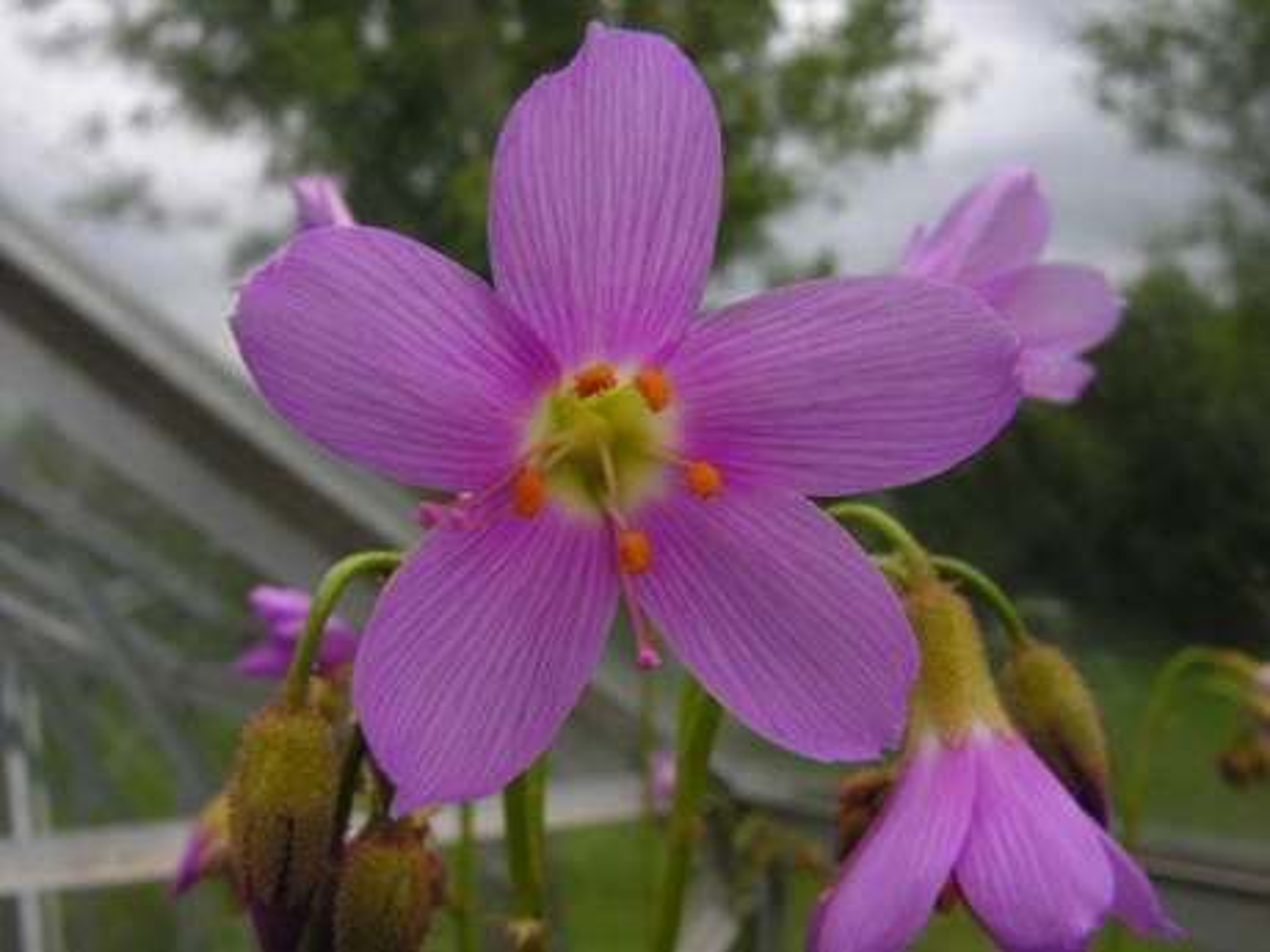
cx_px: 635
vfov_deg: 40.7
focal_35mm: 35
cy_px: 476
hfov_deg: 52.6
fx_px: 1284
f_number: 8
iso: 50
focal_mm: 8.9
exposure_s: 1/118
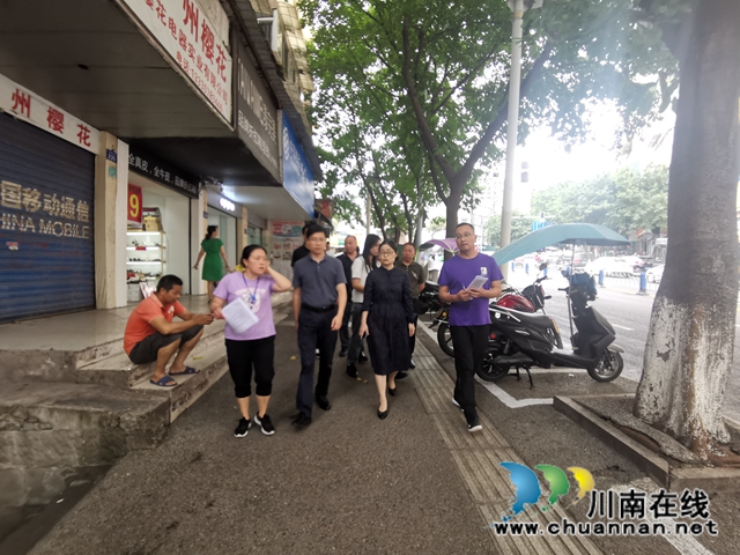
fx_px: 363
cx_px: 370
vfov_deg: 74.7
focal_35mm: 17
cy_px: 278
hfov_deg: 91.0
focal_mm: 2.26
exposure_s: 1/100
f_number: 2.2
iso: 125
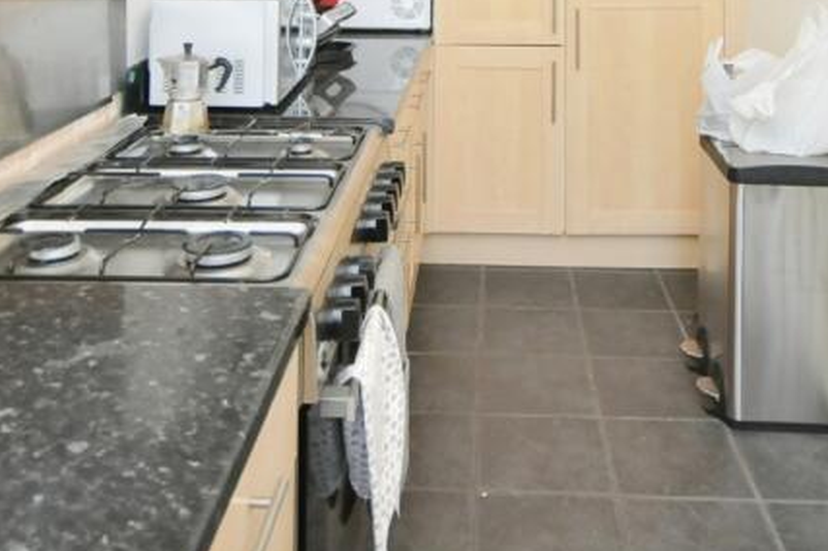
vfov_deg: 32.9
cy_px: -36
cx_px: 460
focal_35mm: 36
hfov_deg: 53.1
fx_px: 827
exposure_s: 1/60
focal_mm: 10
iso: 800
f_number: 7.1
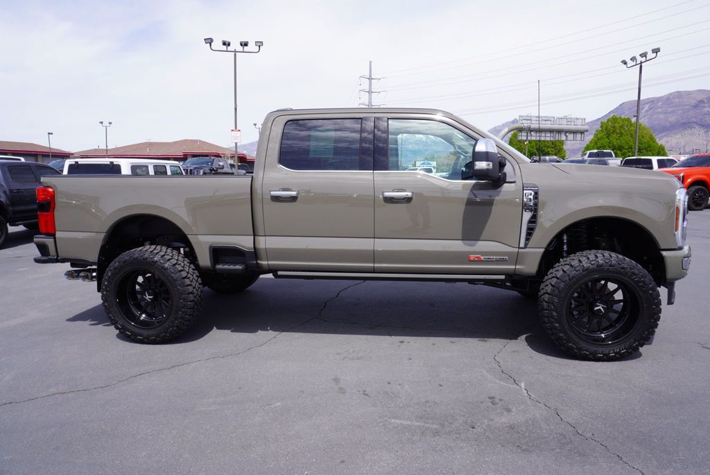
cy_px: 238
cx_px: 355
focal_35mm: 24
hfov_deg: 73.7
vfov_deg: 53.2
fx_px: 474
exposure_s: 1/160
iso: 100
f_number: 10
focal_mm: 16
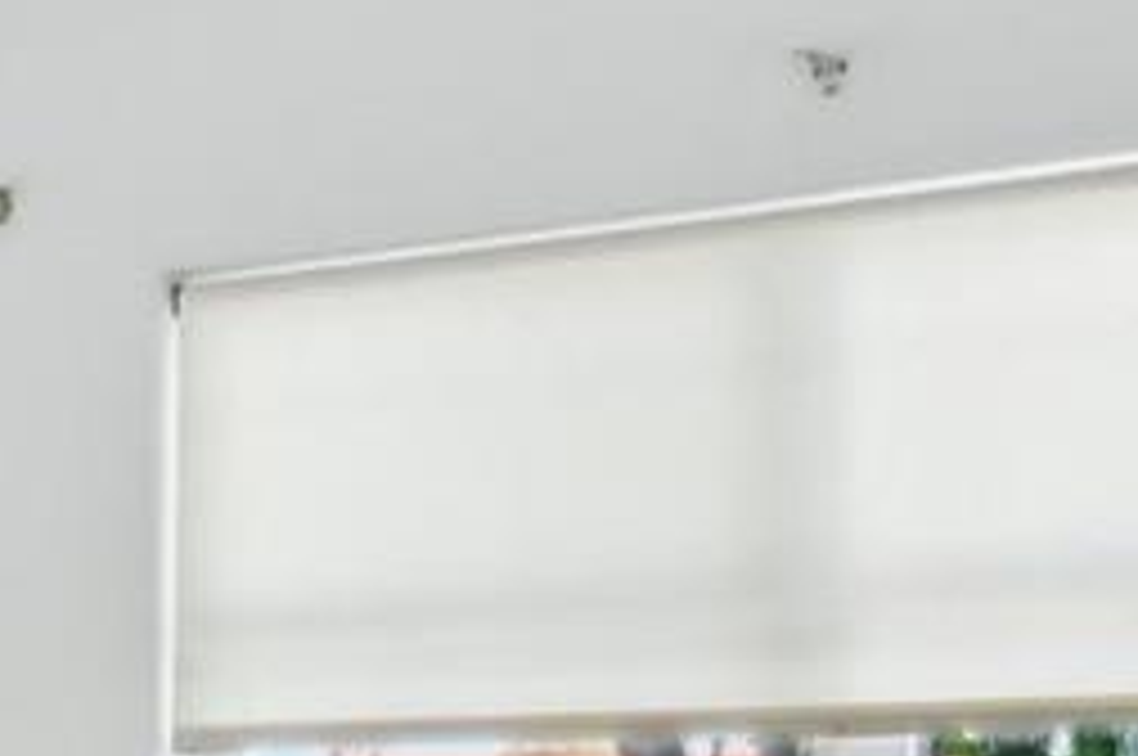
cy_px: 929
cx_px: 279
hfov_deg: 19.5
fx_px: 3288
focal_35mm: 104
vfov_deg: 12.8
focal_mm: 16.5
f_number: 8
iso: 400
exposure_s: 1/80
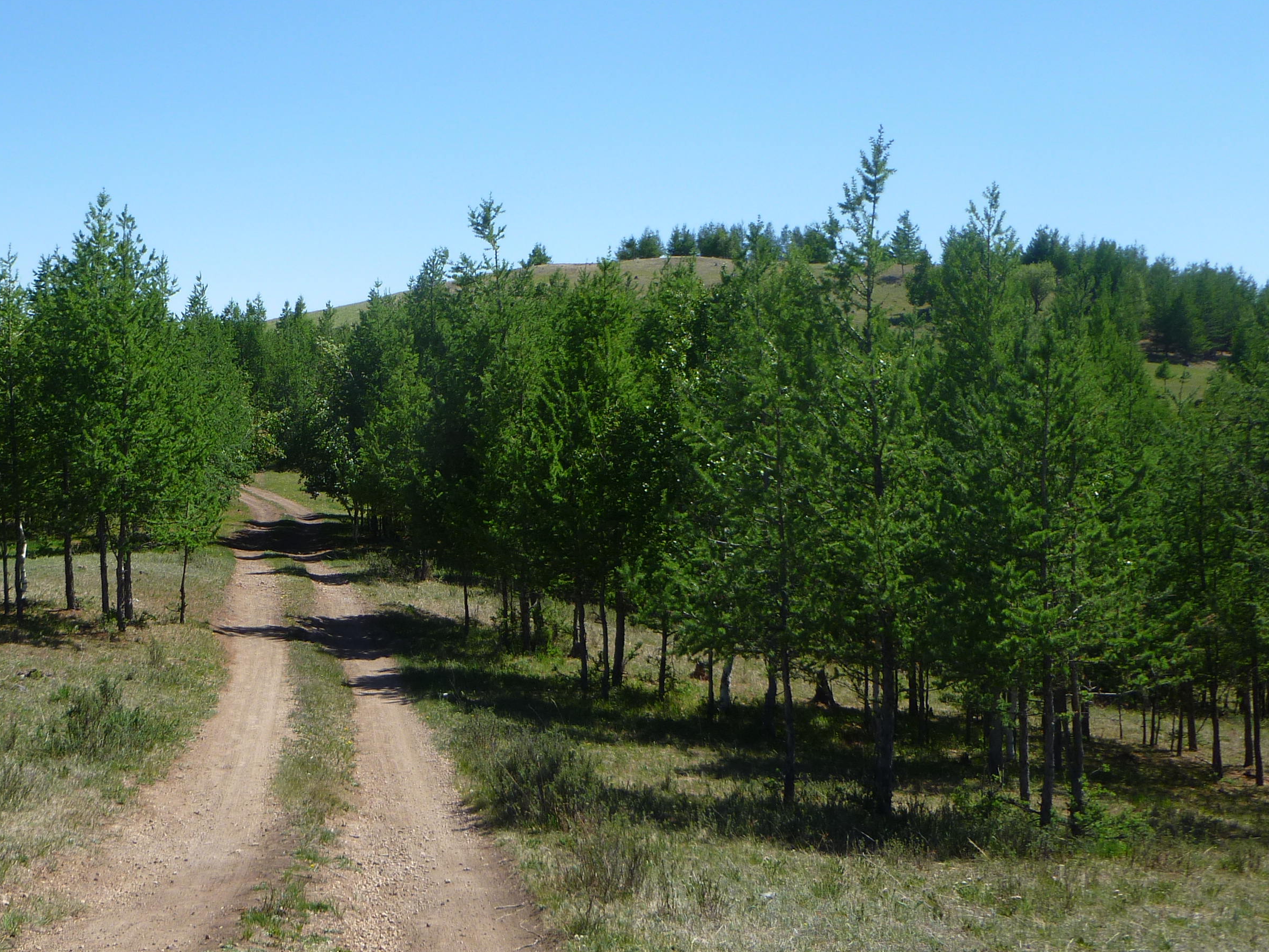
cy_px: 470
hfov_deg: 38.2
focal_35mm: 49
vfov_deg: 29.7
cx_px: 369
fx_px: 1796
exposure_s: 1/640
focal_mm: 5.7
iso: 80
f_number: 3.5
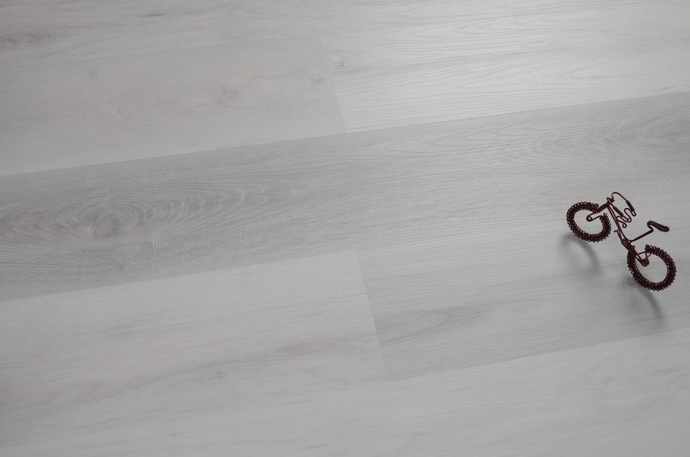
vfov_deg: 28.0
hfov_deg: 41.2
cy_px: 228
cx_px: 345
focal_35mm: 48
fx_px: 918
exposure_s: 1/100
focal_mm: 32
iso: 100
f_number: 7.1
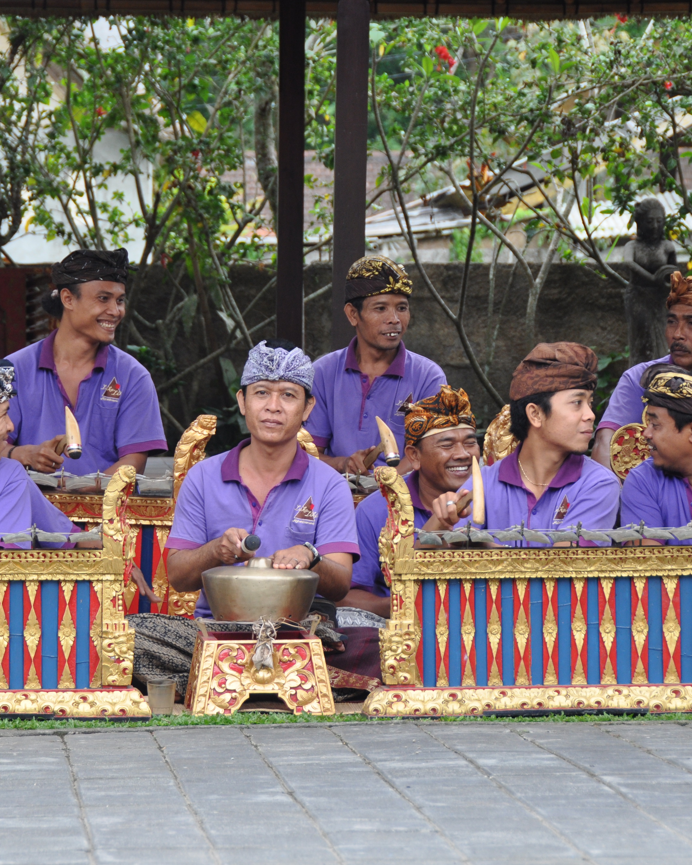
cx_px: 334
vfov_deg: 11.3
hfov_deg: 9.1
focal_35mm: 170
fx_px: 4352
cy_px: 434
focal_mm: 80
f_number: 5
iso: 450
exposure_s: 1/250
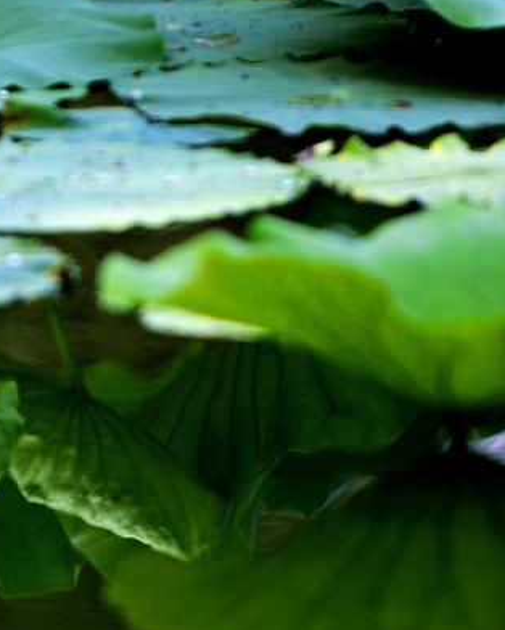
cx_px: -201
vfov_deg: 2.6
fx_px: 13721
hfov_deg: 2.1
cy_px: 531
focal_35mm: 735
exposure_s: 1/800
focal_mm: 200
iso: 100
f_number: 2.8
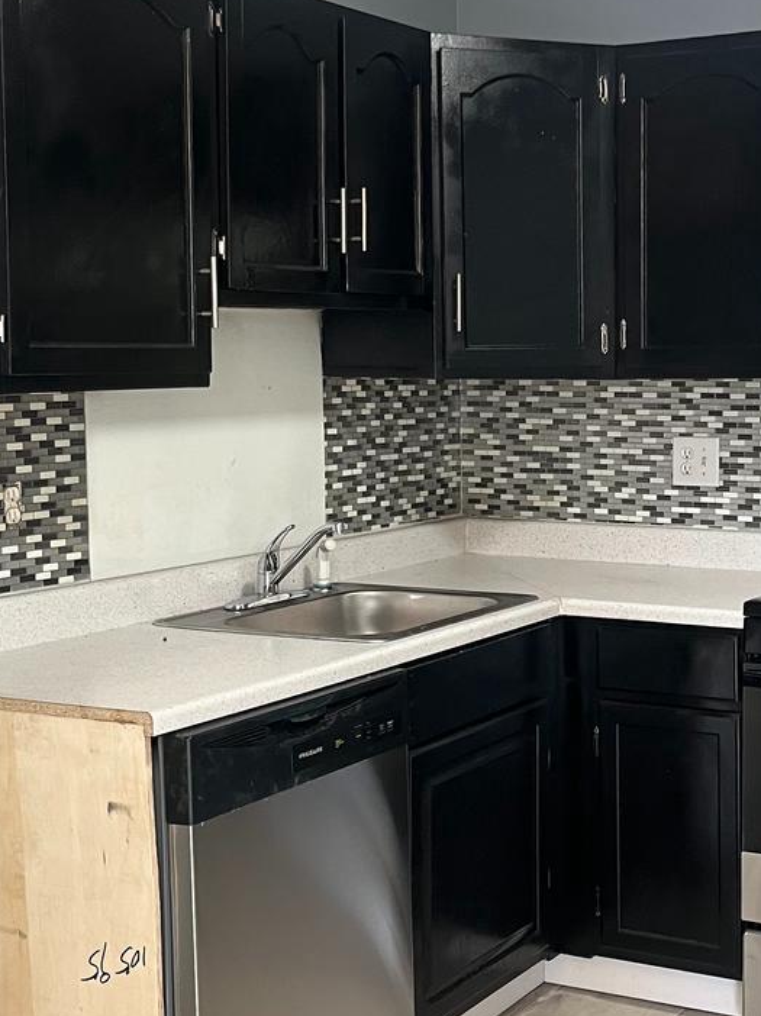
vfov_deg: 33.8
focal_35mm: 57
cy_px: 467
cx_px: 593
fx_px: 1672
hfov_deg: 25.3
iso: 160
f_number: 1.6
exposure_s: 1/60
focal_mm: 5.1
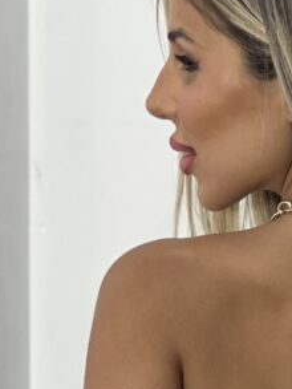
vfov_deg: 8.0
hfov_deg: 6.0
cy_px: 408
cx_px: 332
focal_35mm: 245
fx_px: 2754
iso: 80
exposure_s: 1/120
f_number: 2.8
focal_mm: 9
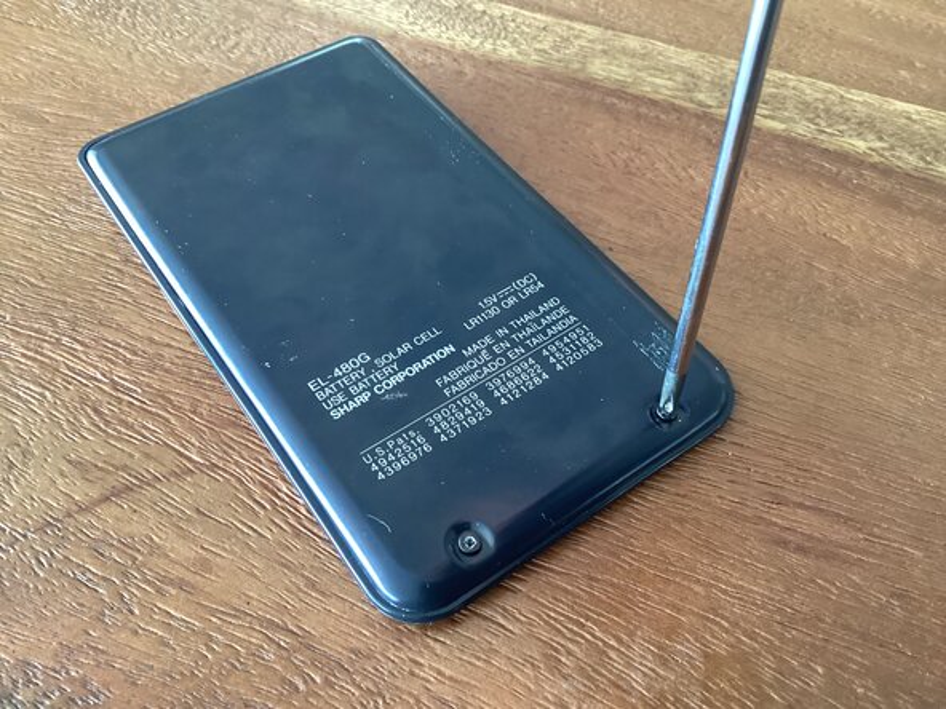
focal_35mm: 31
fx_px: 847
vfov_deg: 45.4
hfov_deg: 58.4
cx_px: 473
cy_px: 354
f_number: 2.4
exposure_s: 1/30
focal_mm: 3.3
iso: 320
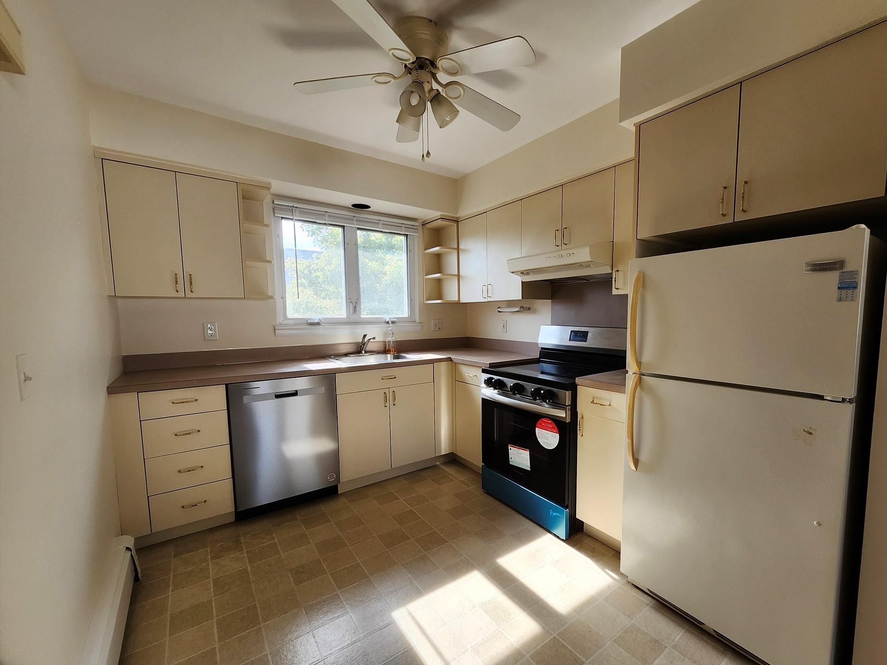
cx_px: 476
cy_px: 343
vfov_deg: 85.6
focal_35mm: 14
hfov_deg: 101.9
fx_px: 359
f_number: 2.2
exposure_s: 1/120
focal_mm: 1.74
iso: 80
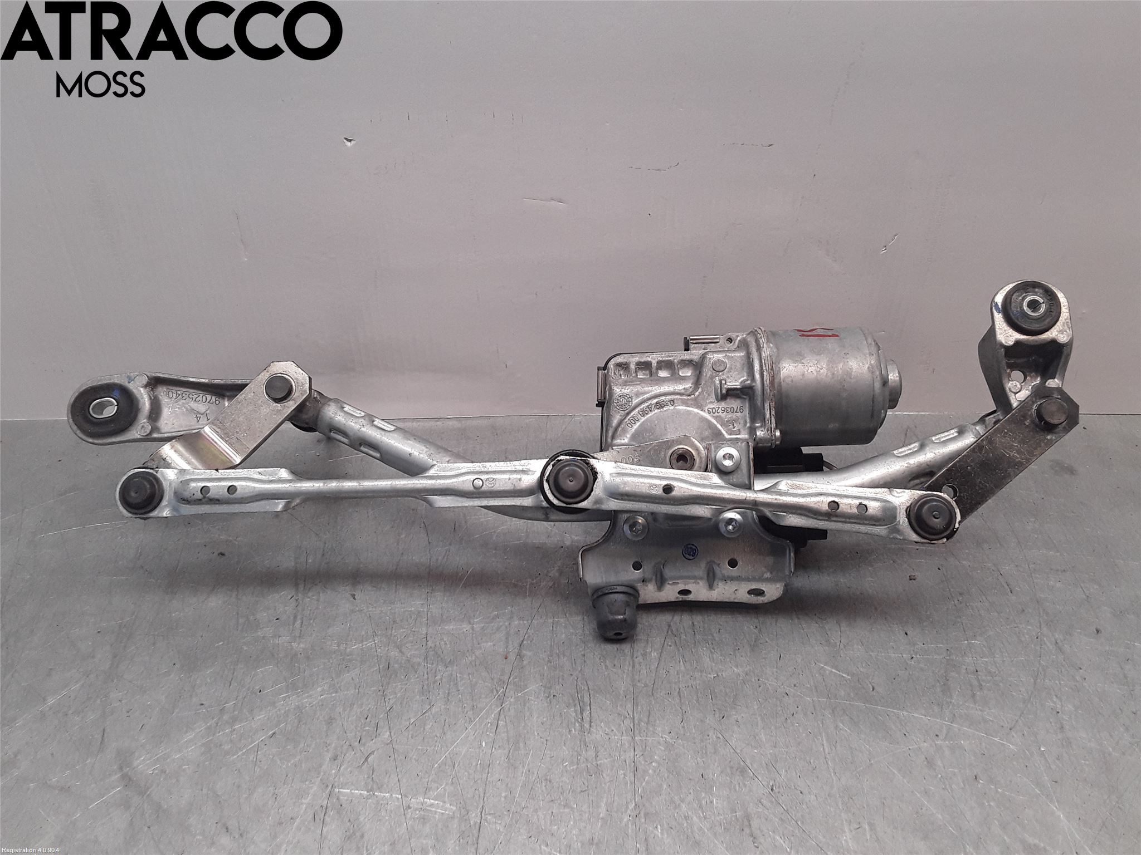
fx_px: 923
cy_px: 428
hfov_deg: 63.4
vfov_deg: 49.7
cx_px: 570
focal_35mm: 28
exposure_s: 1/100
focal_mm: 2.91
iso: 50
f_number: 1.9
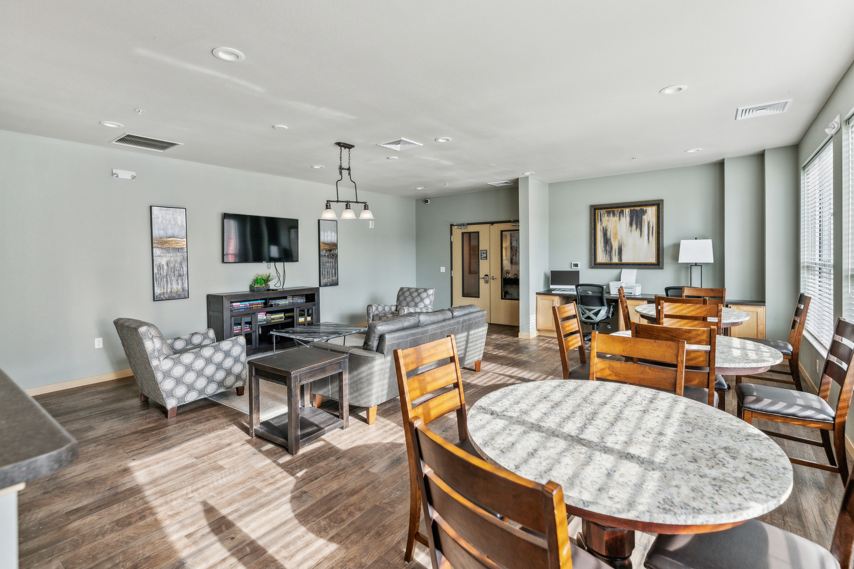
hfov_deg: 96.7
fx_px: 379
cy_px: 284
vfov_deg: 73.7
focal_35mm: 16
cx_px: 427
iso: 1000
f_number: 3.5
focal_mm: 16
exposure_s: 1/800
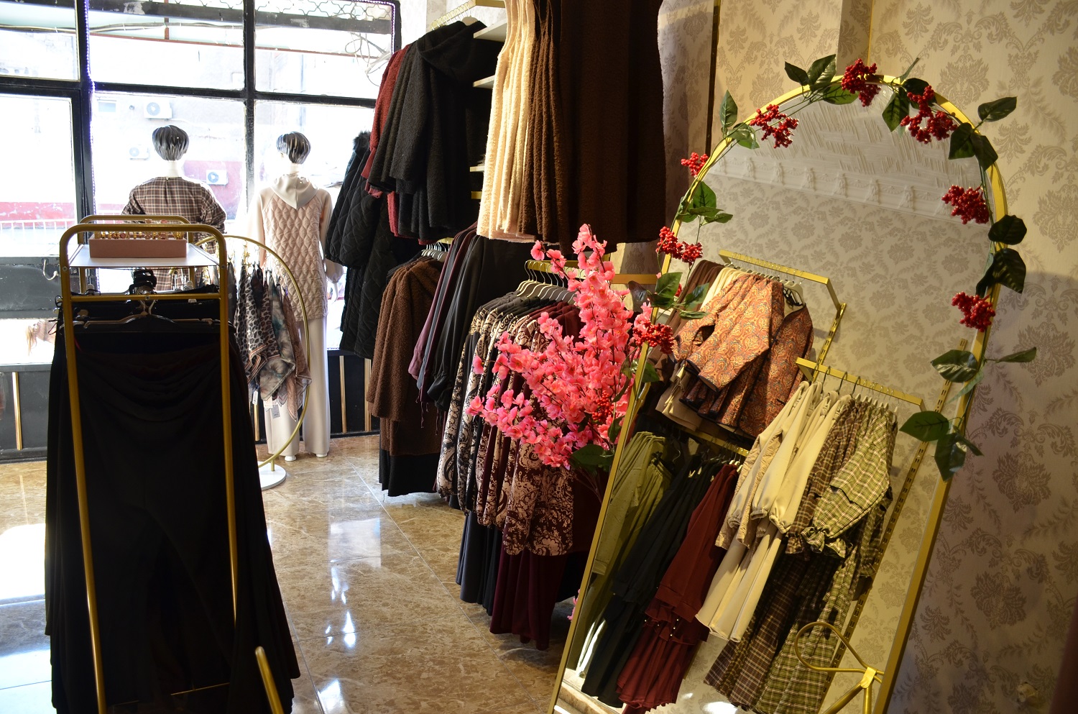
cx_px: 539
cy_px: 357
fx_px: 807
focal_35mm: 27
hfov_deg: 67.5
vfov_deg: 47.7
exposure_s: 1/60
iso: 450
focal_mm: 18
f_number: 4
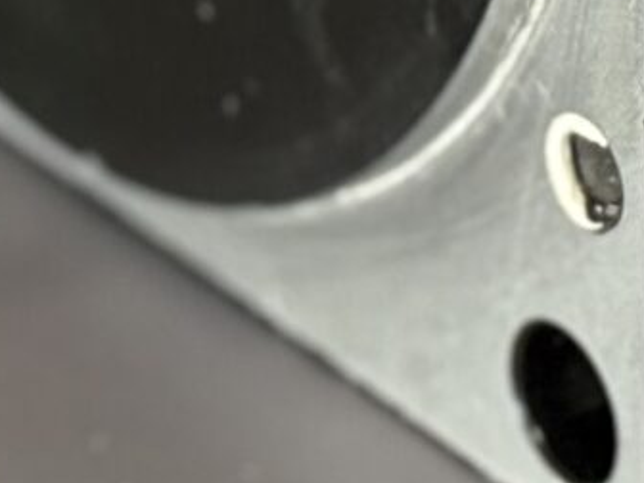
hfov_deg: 5.4
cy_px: -613
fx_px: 6809
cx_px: 222
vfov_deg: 4.0
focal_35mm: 366
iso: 250
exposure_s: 1/50
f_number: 1.78
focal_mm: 6.76
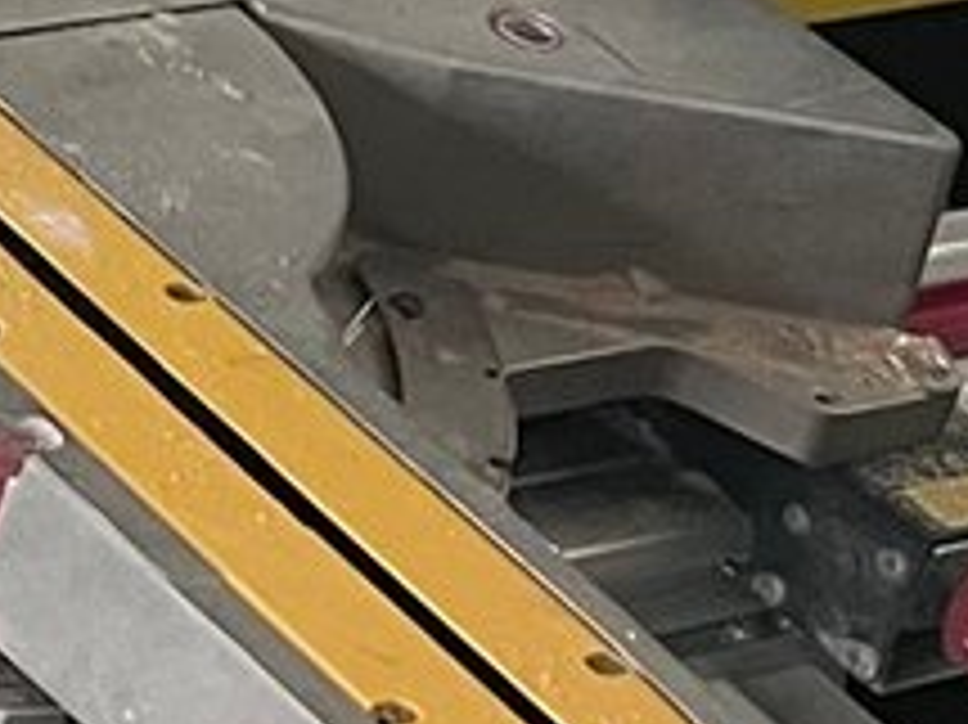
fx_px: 5115
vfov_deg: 8.1
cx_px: -281
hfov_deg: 10.6
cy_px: 245
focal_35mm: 183
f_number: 1.5
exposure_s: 1/30
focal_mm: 5.7
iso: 800
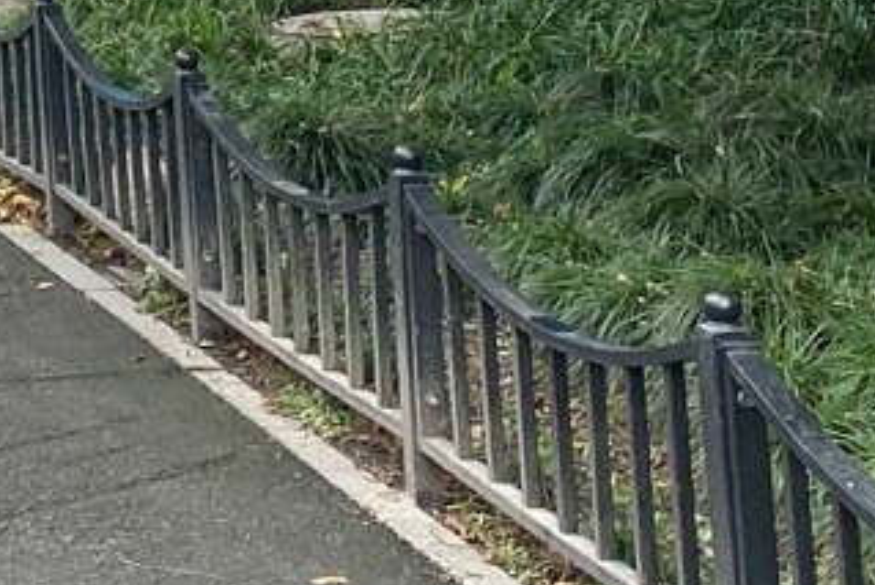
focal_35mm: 144
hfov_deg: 12.8
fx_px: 3501
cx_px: -754
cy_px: -726
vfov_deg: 8.8
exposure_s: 1/134
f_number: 1.8
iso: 32
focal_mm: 4.25
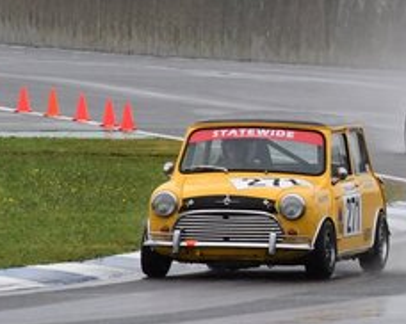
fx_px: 17829
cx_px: 550
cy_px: -11
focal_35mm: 1485
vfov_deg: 1.0
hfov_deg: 1.3
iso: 800
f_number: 13
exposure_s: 1/640
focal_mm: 300
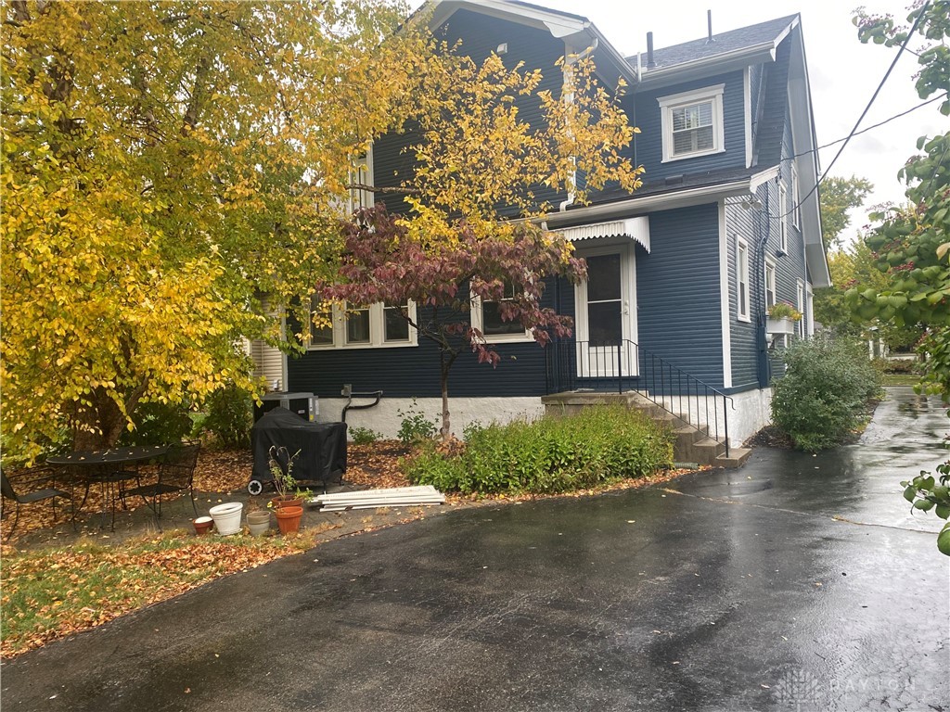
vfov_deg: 53.1
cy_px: 356
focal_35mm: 26
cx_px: 475
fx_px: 714
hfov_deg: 67.3
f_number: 1.8
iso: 125
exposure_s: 1/122
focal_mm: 4.25
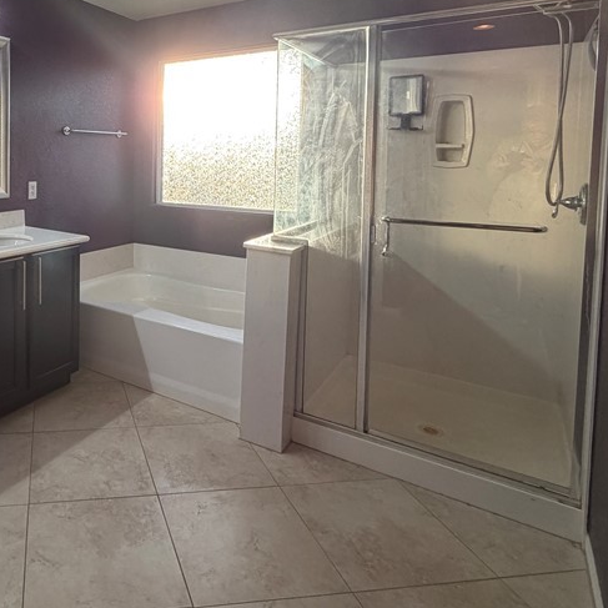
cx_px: 114
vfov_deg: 58.9
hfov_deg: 56.1
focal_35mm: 26
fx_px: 517
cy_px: 181
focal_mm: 2.22
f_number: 2.2
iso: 200
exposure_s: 1/121
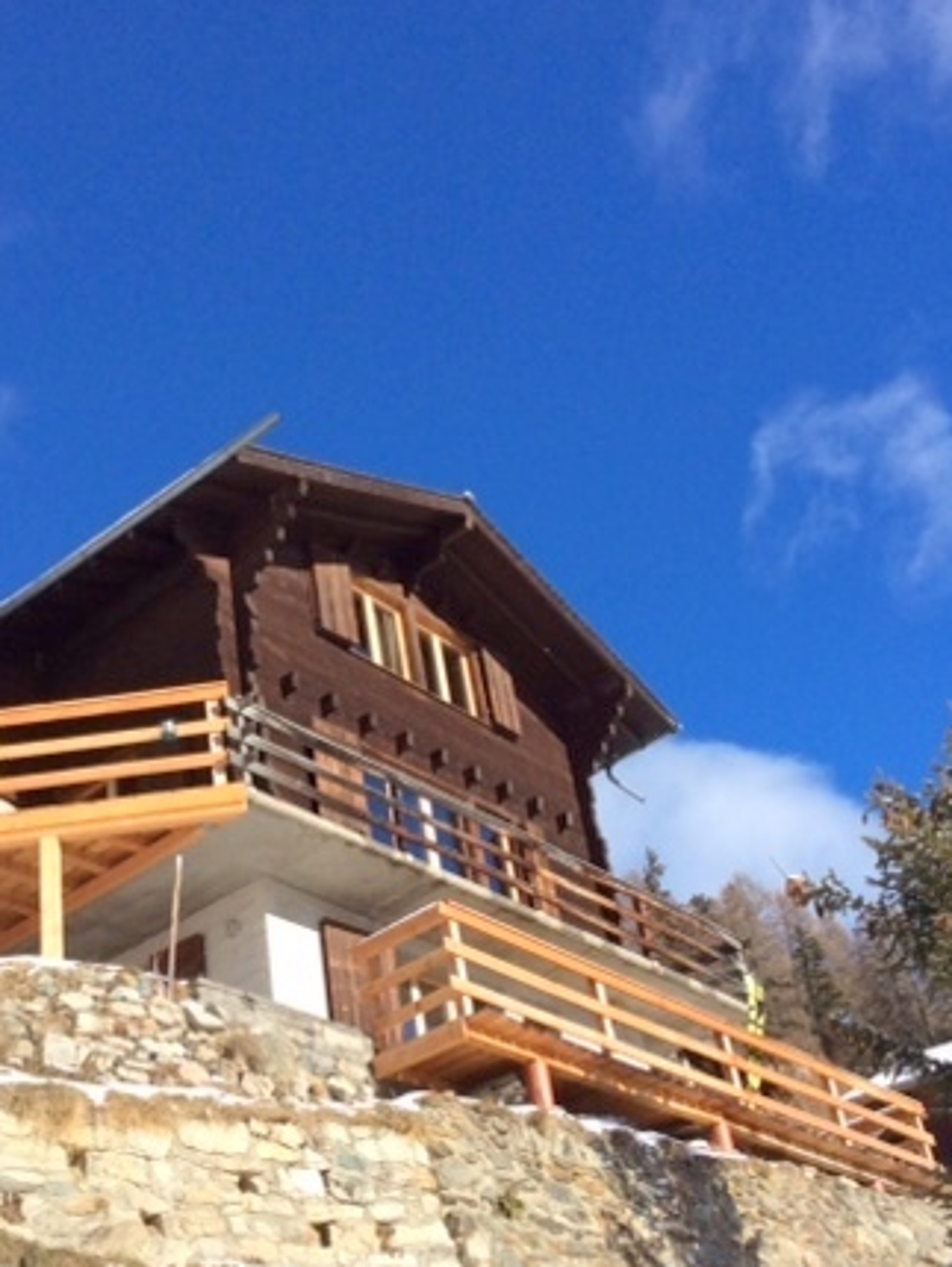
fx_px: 1795
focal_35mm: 49
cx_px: 439
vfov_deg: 38.9
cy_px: 692
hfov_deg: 29.7
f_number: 2.4
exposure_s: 1/1684
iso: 32
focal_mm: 3.3
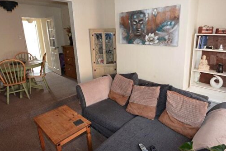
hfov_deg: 80.9
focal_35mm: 21
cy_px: 65
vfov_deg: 59.3
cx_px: 125
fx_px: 132
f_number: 4
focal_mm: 10
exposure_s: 1/60
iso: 1250
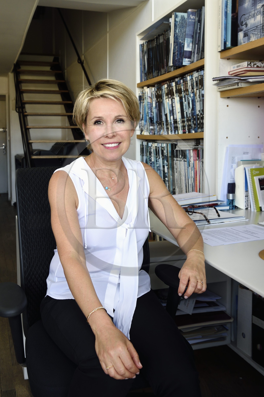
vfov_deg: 55.8
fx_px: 374
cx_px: 132
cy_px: 198
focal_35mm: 34
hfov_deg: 38.9
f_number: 7.1
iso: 800
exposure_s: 1/160
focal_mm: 34
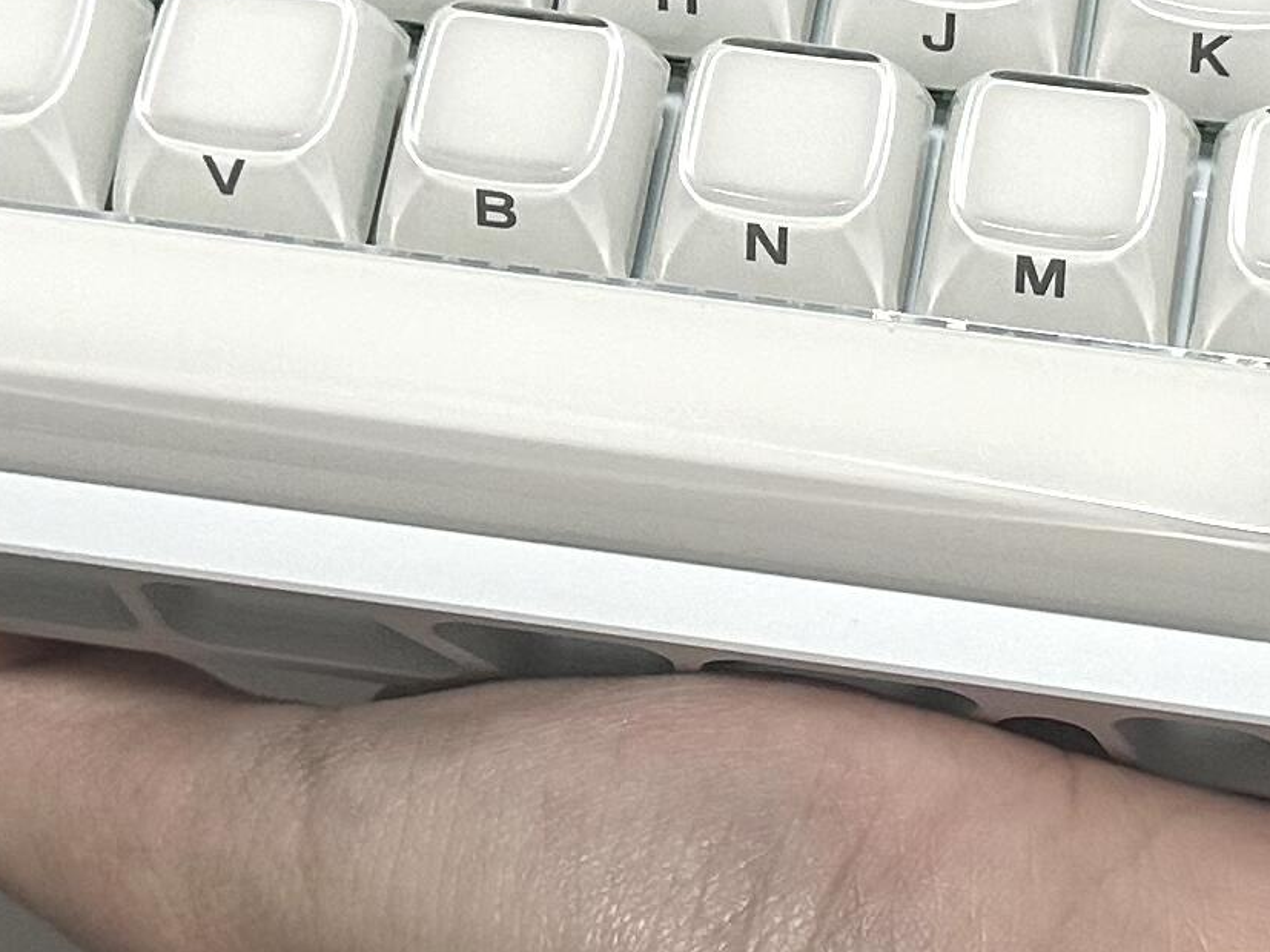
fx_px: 4292
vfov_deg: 12.6
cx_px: 866
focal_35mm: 117
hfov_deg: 16.8
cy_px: 241
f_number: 1.78
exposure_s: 1/100
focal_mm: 6.86
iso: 160
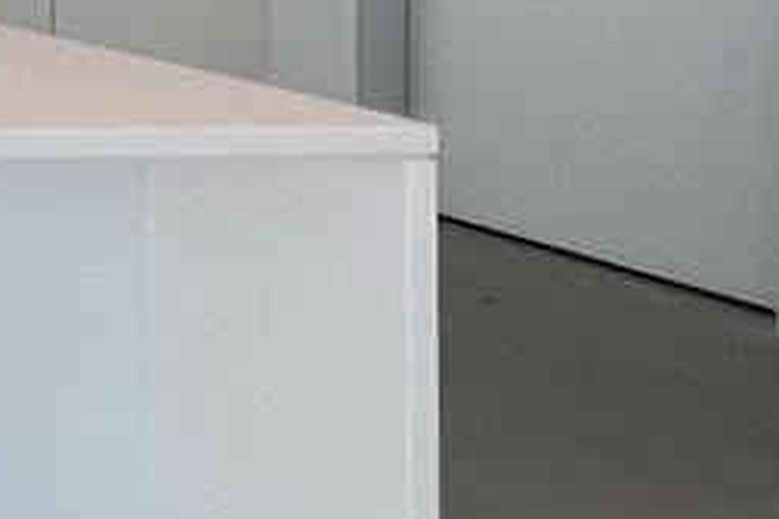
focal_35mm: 86
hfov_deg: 12.4
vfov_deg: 14.7
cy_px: -281
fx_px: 1861
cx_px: -1428
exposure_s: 1/120
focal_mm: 1.57
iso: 40
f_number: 1.8
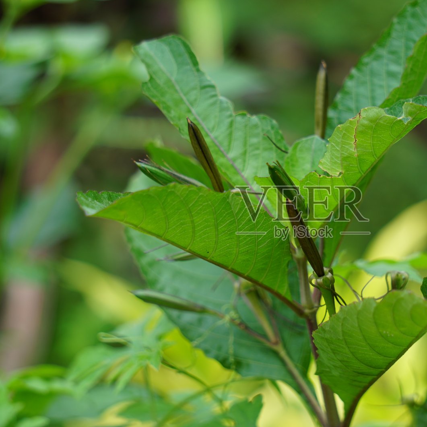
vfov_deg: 7.8
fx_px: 3112
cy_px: 214
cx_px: 303
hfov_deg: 7.8
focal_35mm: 223
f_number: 5.6
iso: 100
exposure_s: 1/100
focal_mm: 116
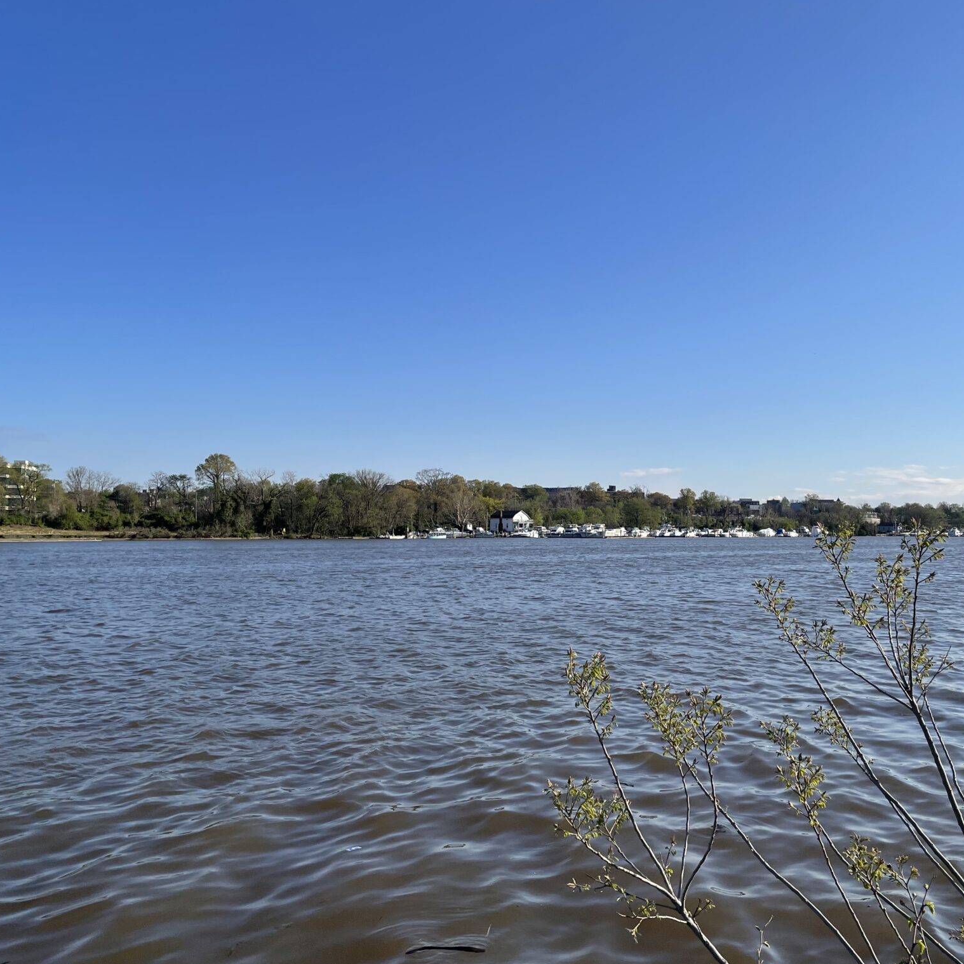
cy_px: 486
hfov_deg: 52.0
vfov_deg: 52.5
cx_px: 596
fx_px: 977
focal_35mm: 31
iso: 32
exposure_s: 1/4464
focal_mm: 4.2
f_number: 1.6
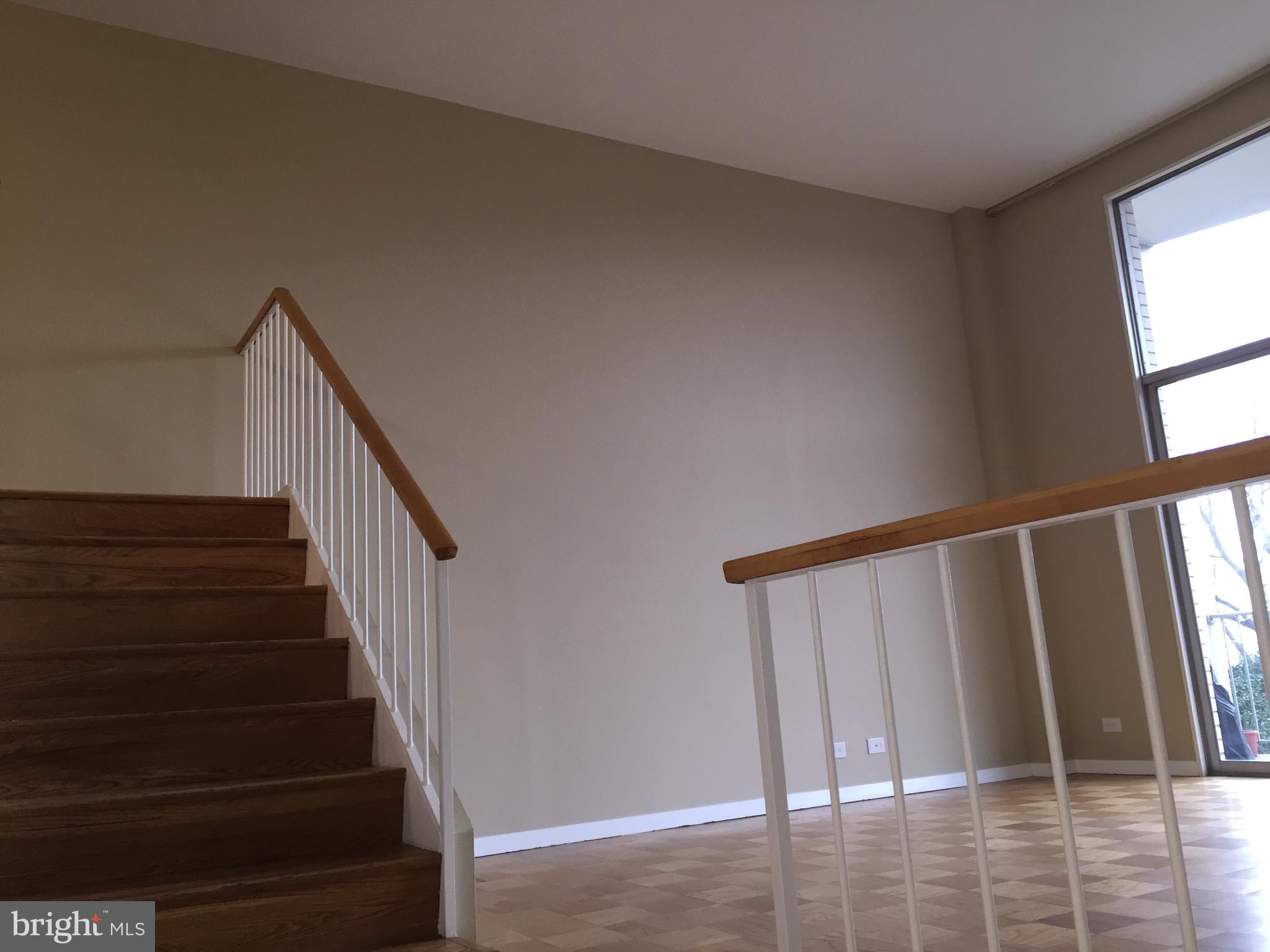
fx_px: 1064
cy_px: 476
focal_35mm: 29
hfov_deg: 61.7
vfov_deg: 48.2
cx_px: 635
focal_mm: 4.15
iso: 100
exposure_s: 1/30
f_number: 2.2
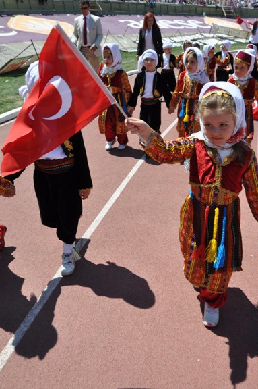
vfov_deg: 61.8
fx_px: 323
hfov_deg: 43.5
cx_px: 142
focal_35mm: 30
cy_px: 174
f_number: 10
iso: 200
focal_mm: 18
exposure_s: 1/400
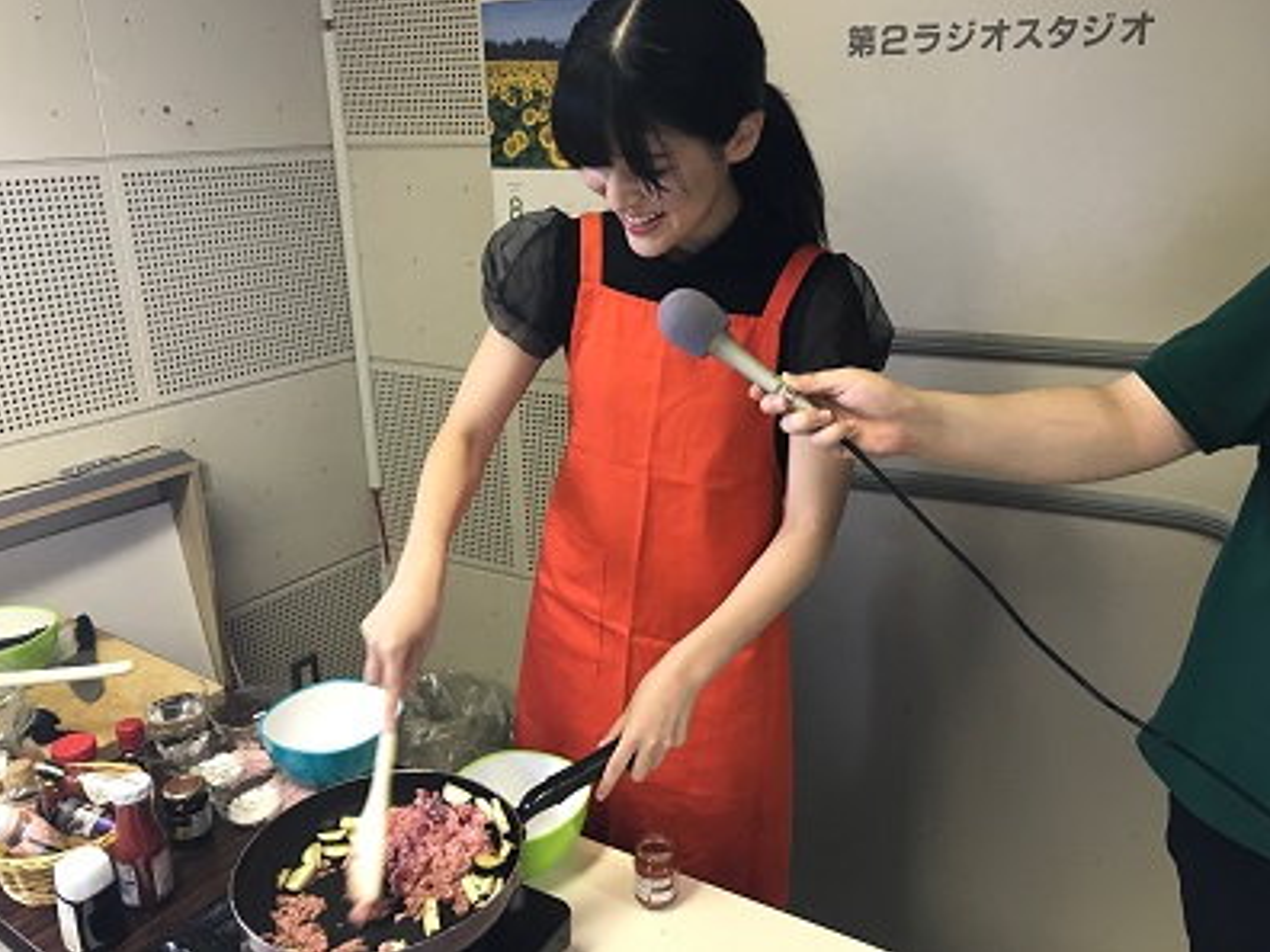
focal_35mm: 29
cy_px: 463
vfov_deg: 48.2
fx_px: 1064
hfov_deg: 61.7
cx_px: 651
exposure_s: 1/17
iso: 40
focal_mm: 3.99
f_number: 1.8
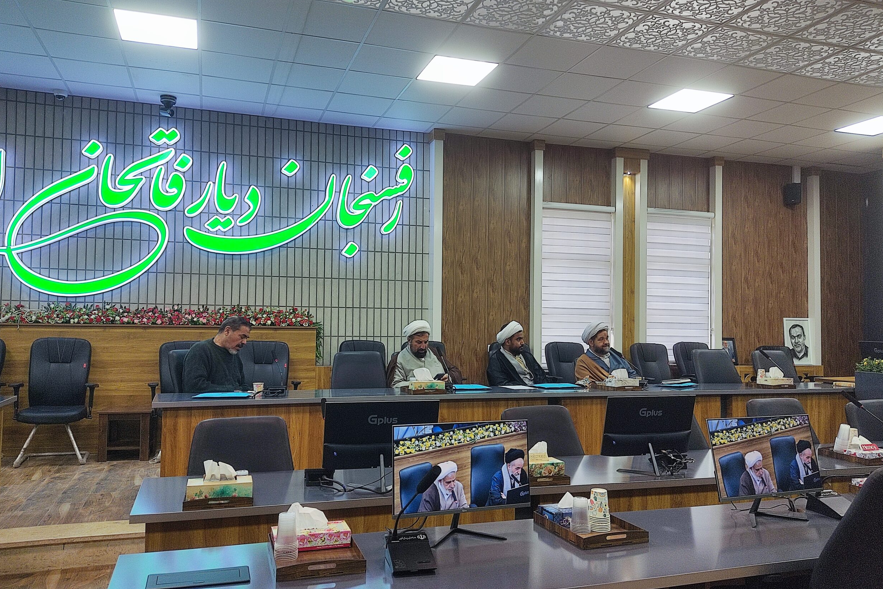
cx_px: 436
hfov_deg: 65.5
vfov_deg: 46.4
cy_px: 305
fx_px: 687
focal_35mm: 28
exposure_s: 1/100
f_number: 1.79
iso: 84
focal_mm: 4.71
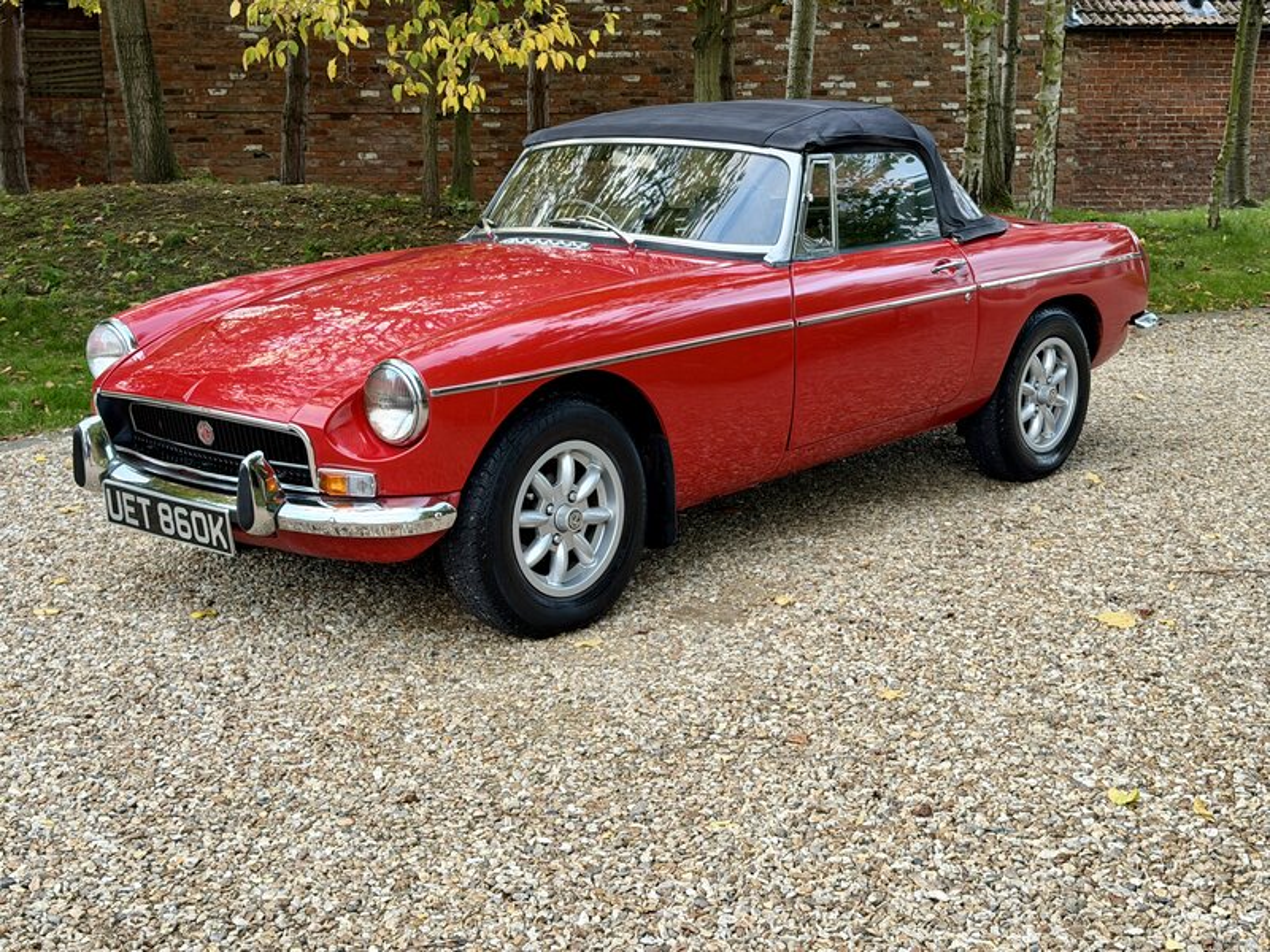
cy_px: 476
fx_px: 1761
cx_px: 635
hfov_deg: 39.7
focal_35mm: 48
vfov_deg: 30.3
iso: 100
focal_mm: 6.76
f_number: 1.78
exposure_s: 1/60
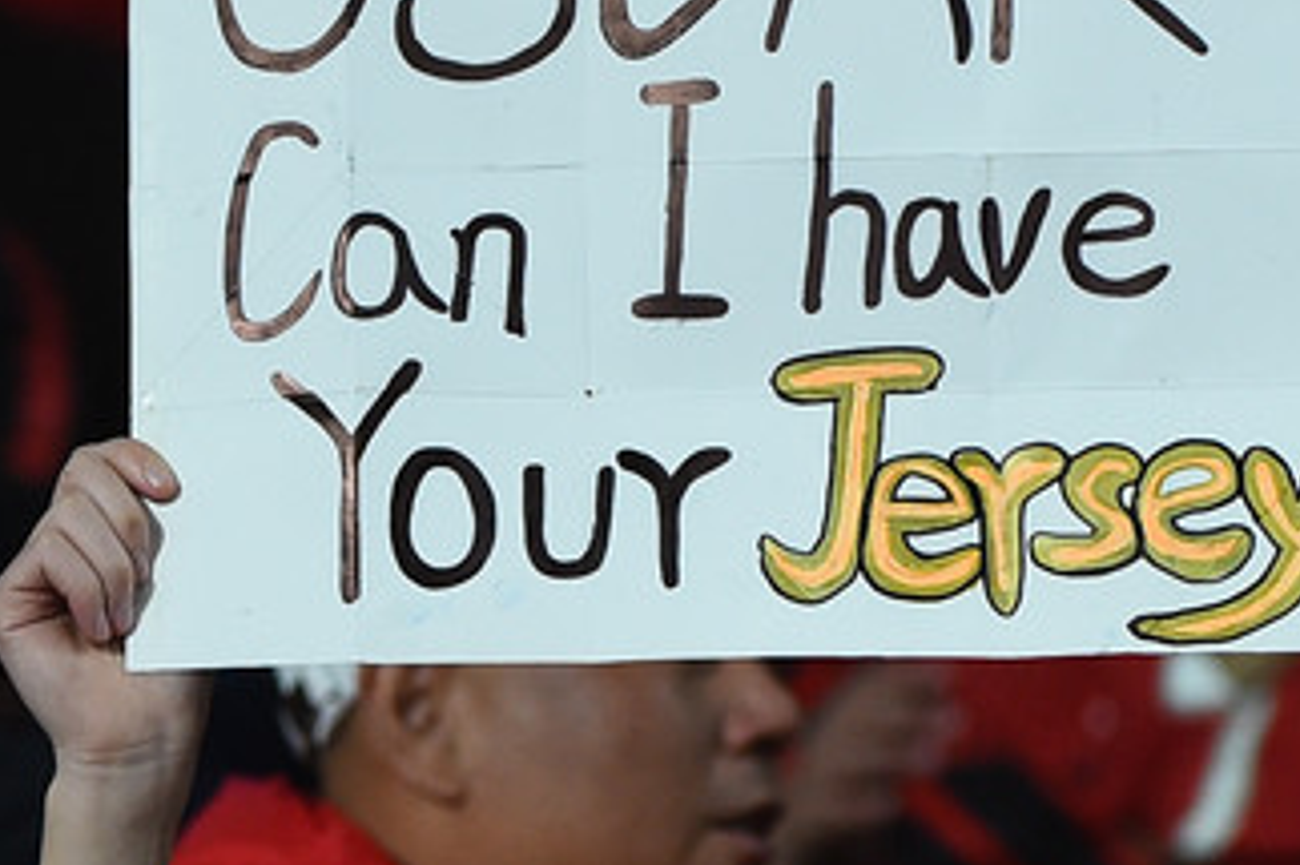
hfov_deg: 2.6
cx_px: 1050
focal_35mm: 781
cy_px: 958
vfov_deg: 1.8
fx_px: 28187
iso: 2500
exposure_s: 1/500
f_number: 4
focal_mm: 210
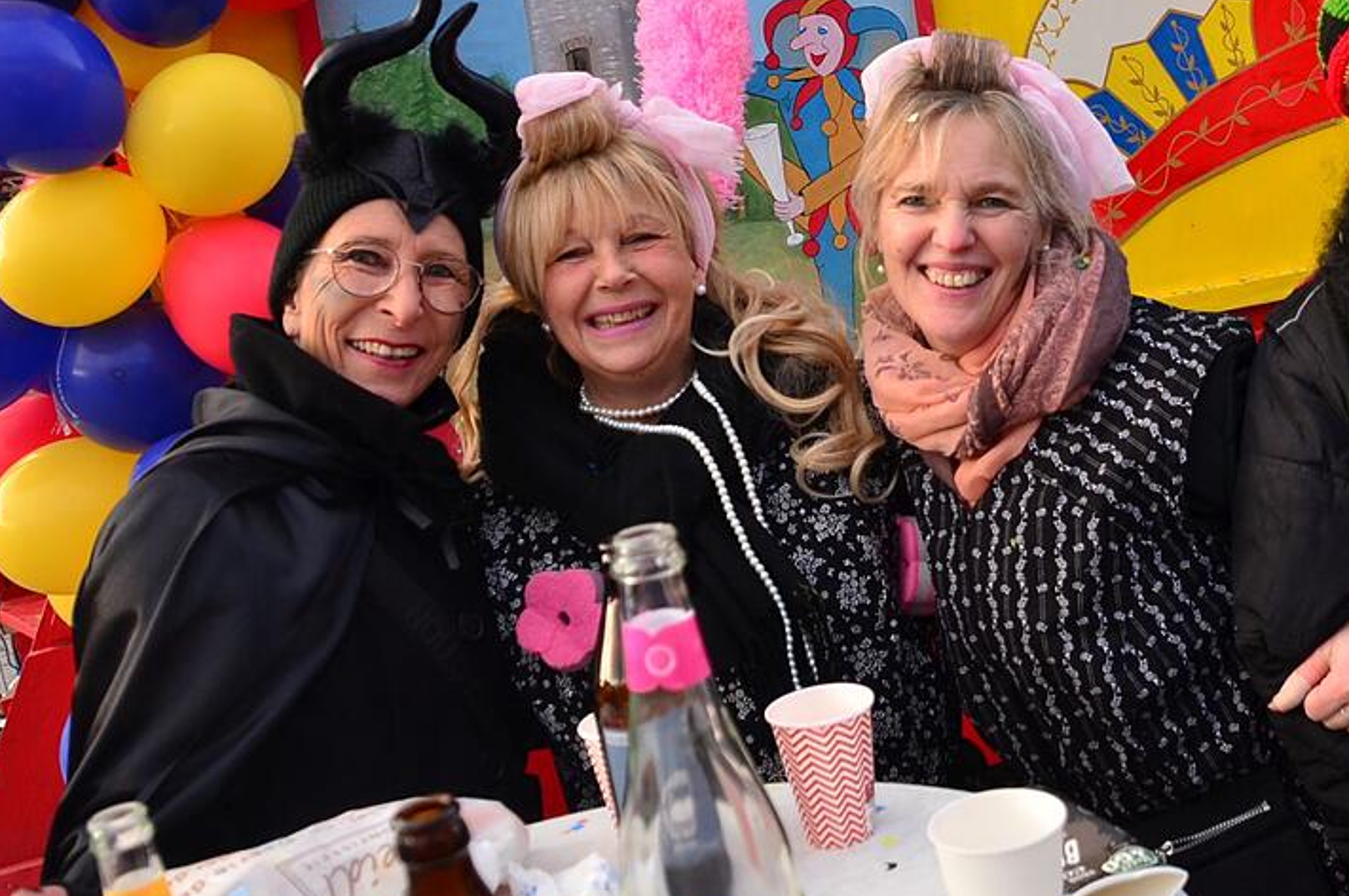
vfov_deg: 32.4
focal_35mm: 41
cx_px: 1002
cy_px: 325
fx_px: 1534
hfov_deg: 45.9
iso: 400
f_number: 5.6
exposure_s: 1/250
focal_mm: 18
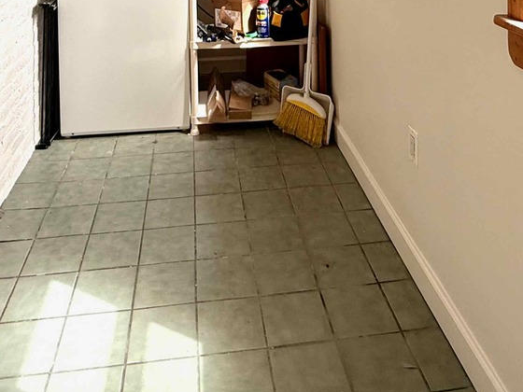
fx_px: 544
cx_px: 262
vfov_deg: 31.4
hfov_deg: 51.4
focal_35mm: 36
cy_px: -107
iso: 64
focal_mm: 2.22
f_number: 2.2
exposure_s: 1/160
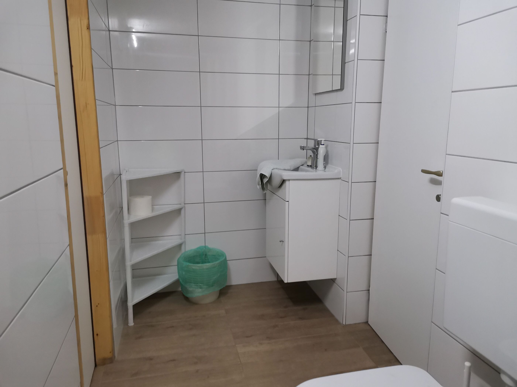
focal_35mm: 26
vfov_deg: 53.1
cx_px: 258
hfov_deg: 67.3
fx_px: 388
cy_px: 194
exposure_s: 1/100
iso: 400
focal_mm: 4.75
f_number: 1.8
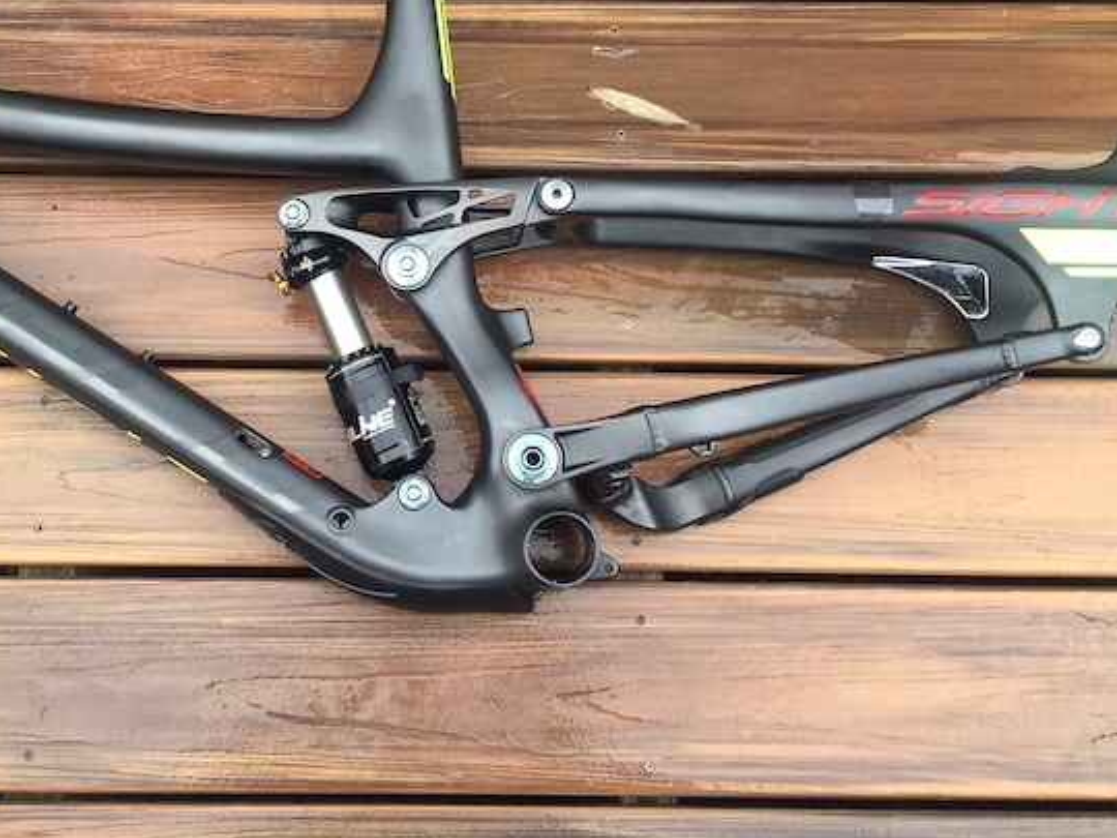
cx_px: 407
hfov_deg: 43.4
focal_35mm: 43
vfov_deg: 33.3
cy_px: 273
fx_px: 1388
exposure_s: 1/140
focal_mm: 4.15
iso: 32
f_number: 2.2
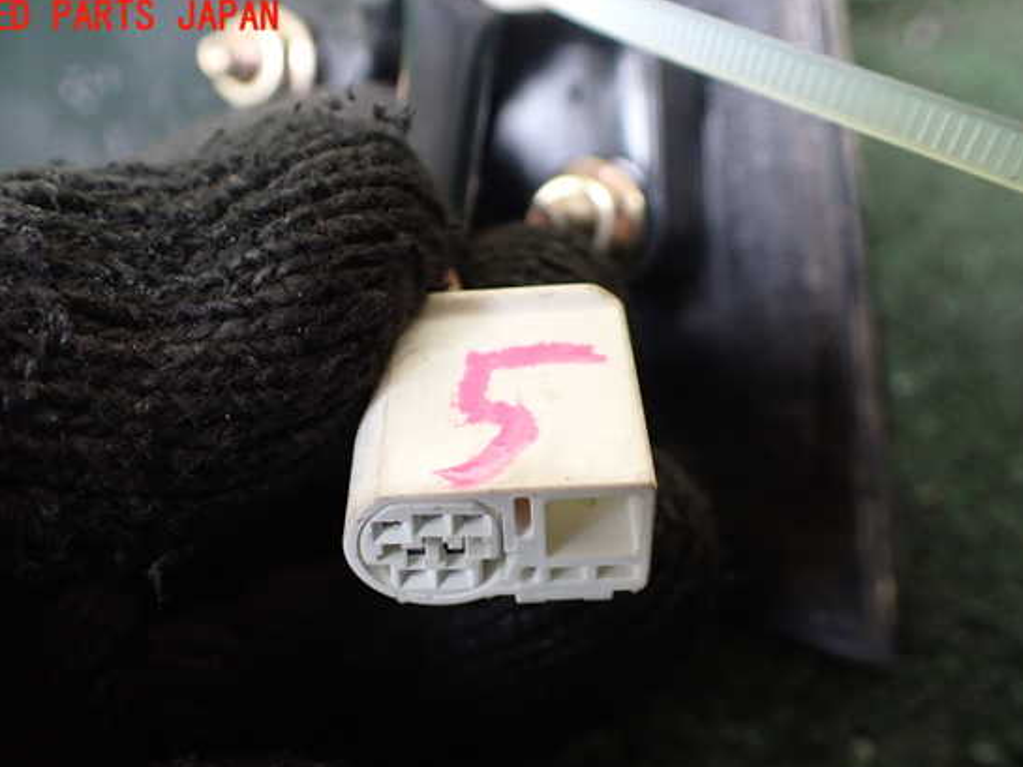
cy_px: 416
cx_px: 501
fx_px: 975
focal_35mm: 33
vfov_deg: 42.9
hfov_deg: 55.3
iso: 640
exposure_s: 1/125
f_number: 2.3
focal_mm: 5.4
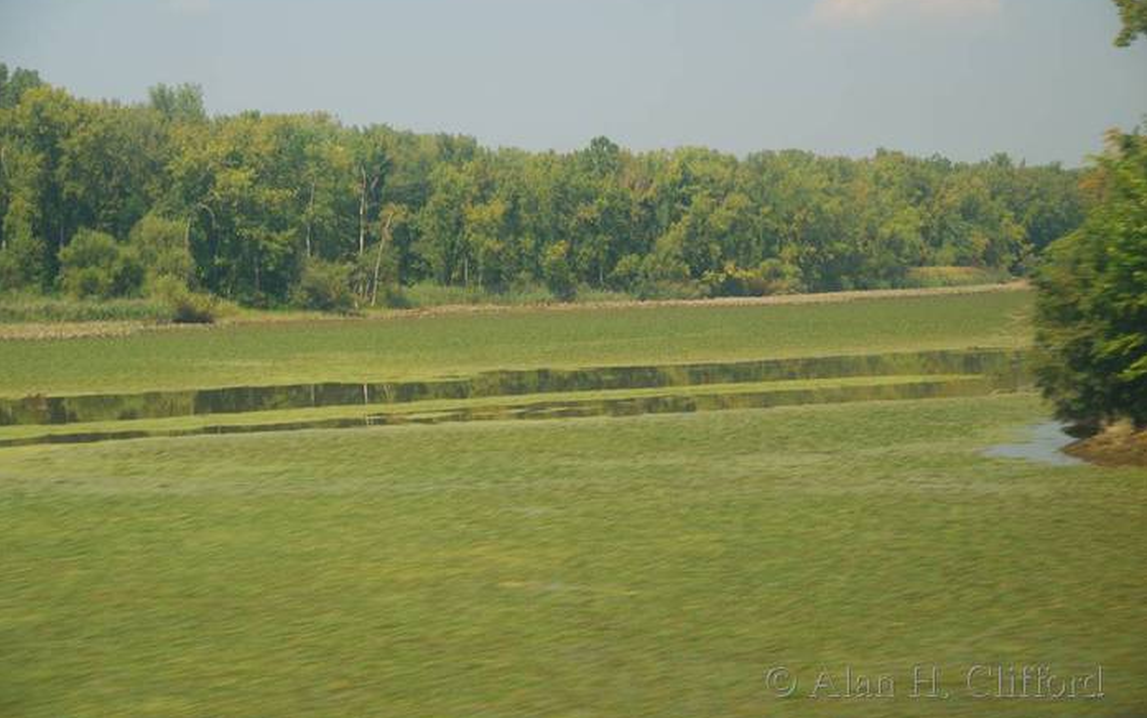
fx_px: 2642
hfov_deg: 24.5
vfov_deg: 15.5
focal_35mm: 85
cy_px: 336
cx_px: 574
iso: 100
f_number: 5
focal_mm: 55
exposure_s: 1/100
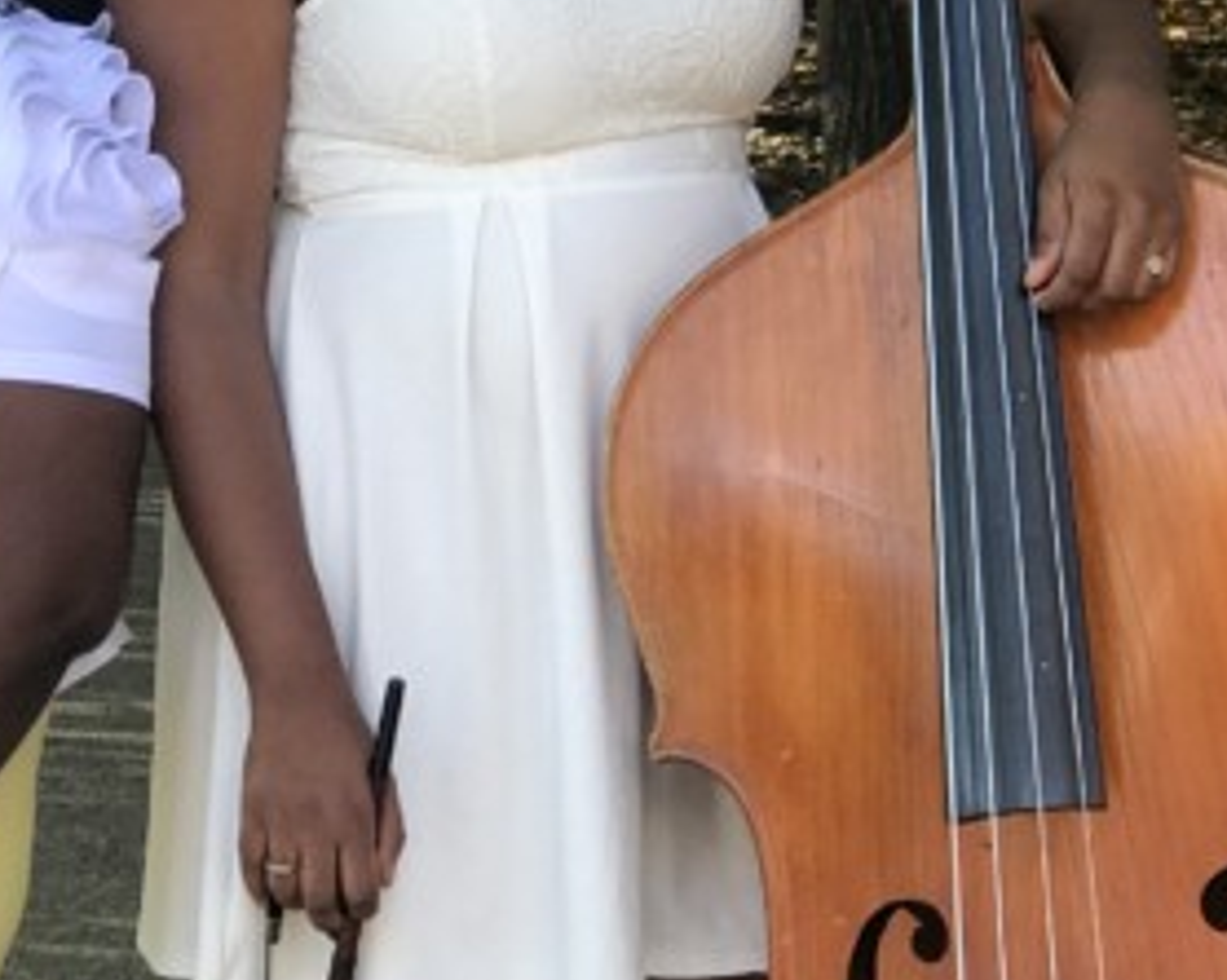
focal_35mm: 205
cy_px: 203
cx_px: 428
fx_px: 7439
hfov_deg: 9.4
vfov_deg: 7.5
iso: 32
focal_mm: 6.6
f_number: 2.8
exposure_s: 1/120
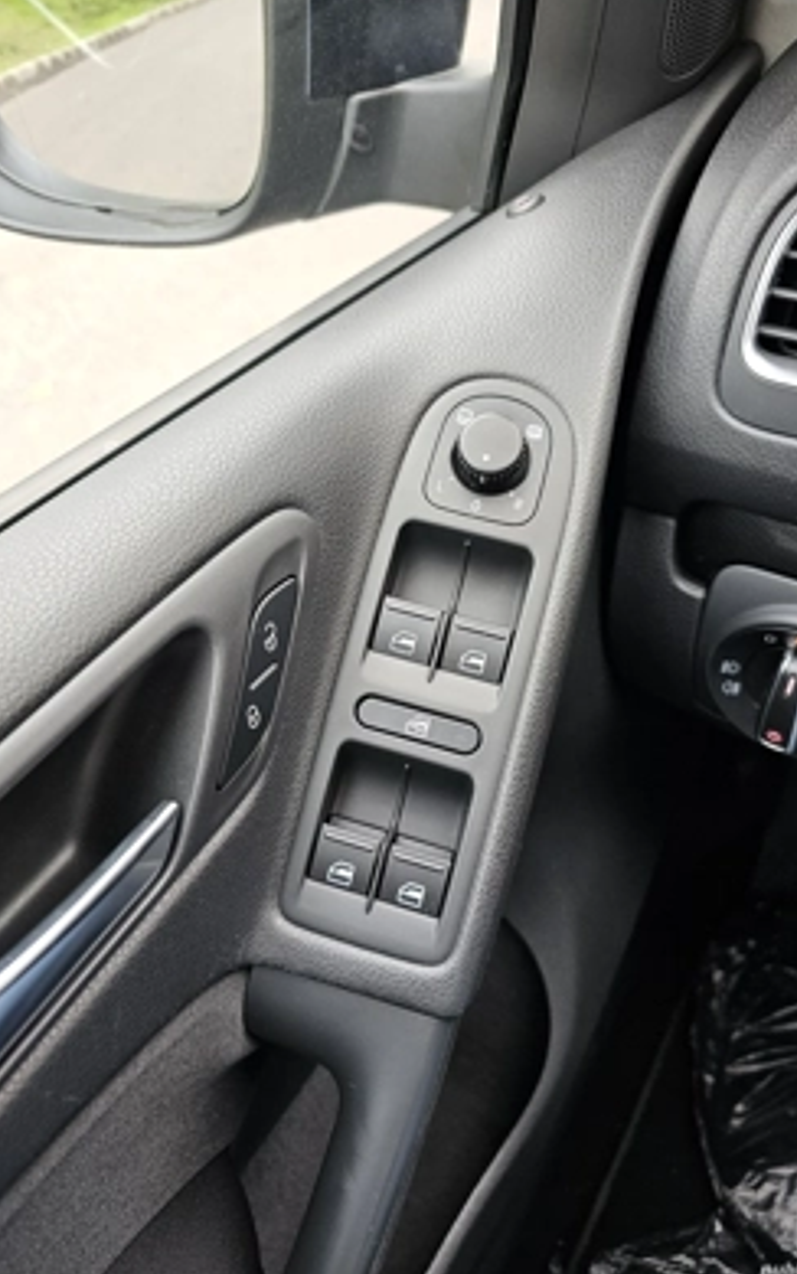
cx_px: 372
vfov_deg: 72.5
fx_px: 868
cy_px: 630
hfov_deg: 49.3
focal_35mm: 25
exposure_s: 1/120
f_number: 1.7
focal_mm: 6.3
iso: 200
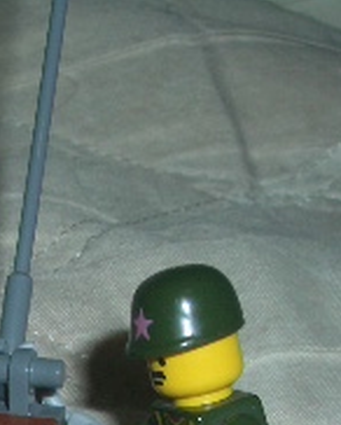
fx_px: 1511
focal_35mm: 120
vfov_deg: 15.2
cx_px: -117
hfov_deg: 12.4
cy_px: 558
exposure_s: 1/60
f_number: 4.3
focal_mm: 5.8
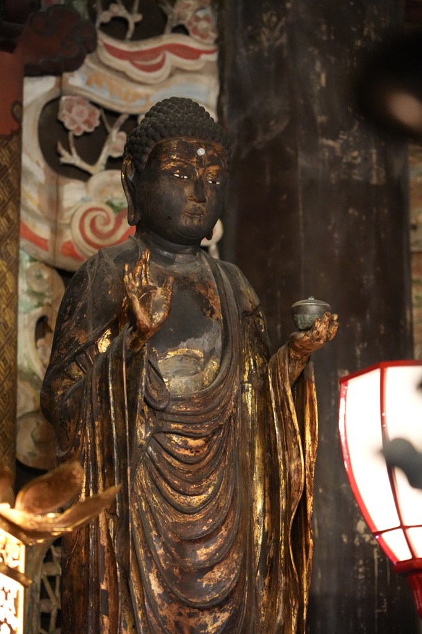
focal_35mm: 105
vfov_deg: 19.5
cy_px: 317
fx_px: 1847
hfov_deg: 13.0
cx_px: 211
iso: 12800
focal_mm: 105
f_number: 4
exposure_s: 1/80
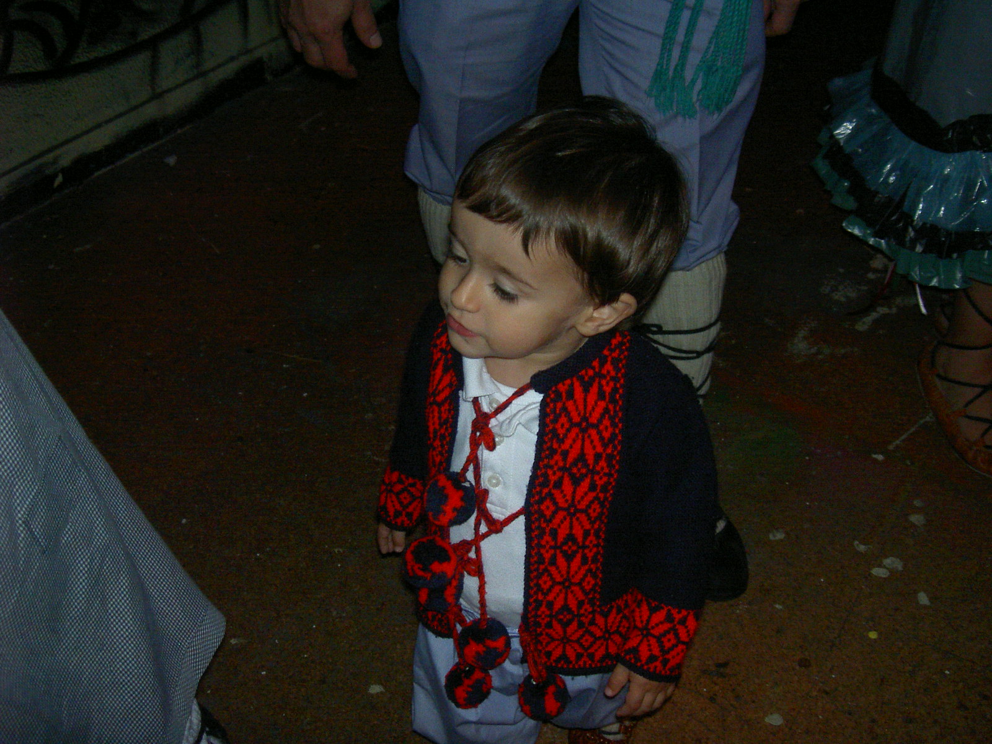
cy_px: 372
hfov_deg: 47.9
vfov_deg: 36.8
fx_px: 1118
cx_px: 496
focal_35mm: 39
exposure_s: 1/59.5
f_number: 2.8
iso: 100
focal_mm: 8
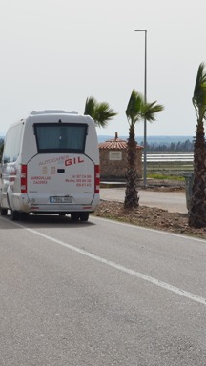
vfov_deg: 14.9
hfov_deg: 8.4
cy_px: 173
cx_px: 47
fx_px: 1397
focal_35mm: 144
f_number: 9
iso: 100
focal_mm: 55
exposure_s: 1/320
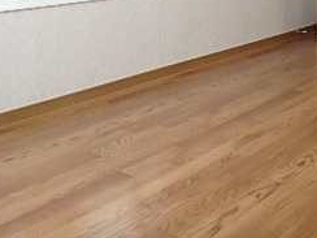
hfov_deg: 34.5
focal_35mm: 55
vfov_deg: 24.1
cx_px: 220
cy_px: -51
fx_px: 504
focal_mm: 3.7
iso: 200
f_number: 3.5
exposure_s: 1/50
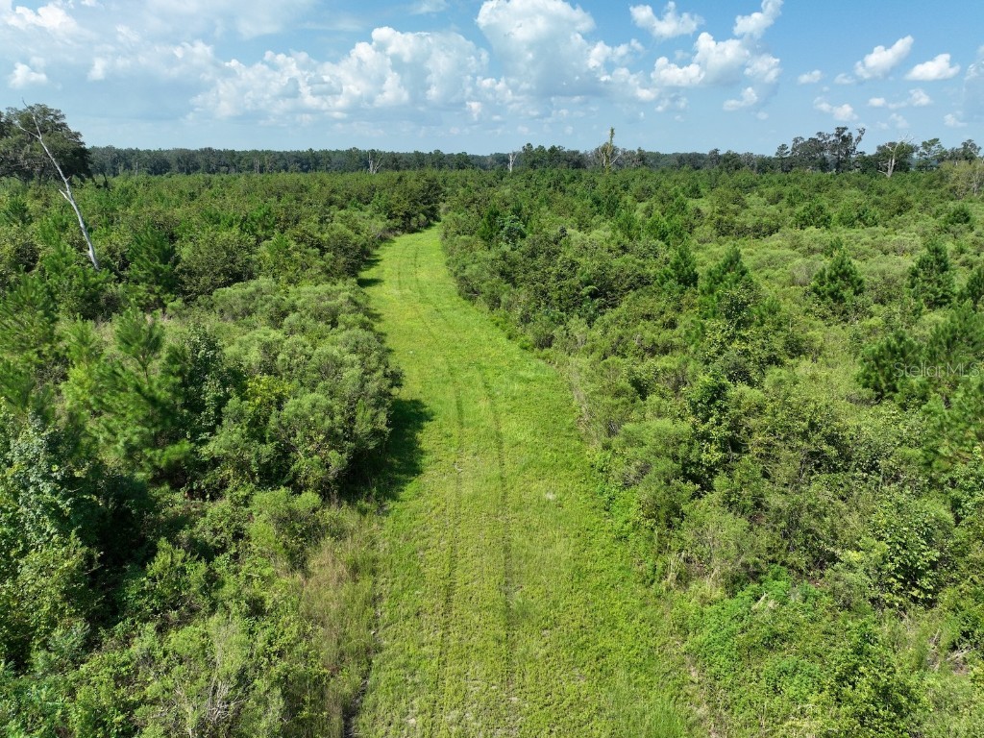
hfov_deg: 71.6
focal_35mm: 24
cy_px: 369
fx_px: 682
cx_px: 492
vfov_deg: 56.8
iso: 100
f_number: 2.8
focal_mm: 12.29
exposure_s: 1/1600
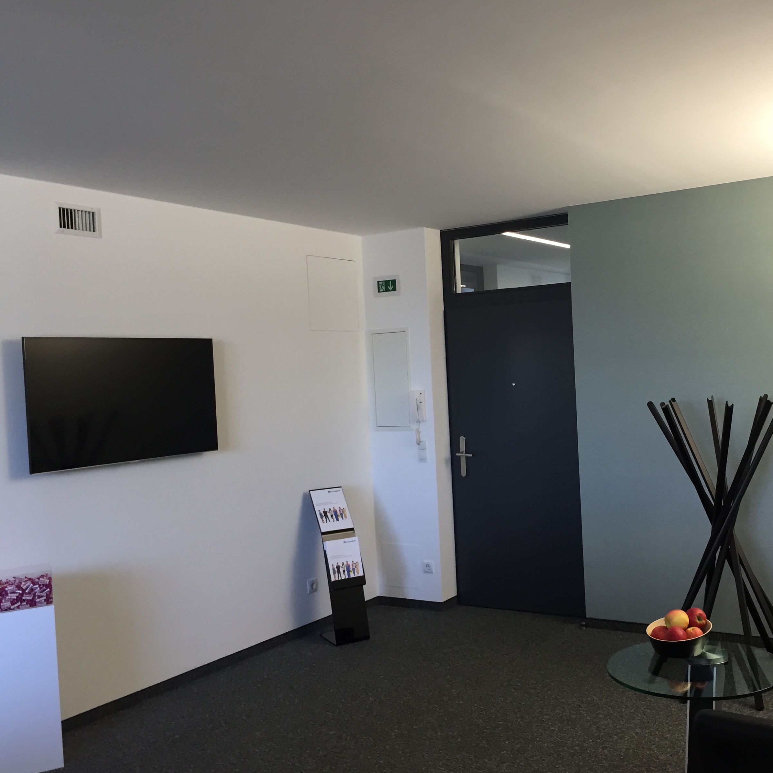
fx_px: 884
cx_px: 511
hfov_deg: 46.5
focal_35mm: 35
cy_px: 388
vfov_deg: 47.2
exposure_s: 1/30
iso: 40
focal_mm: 4.15
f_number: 2.2
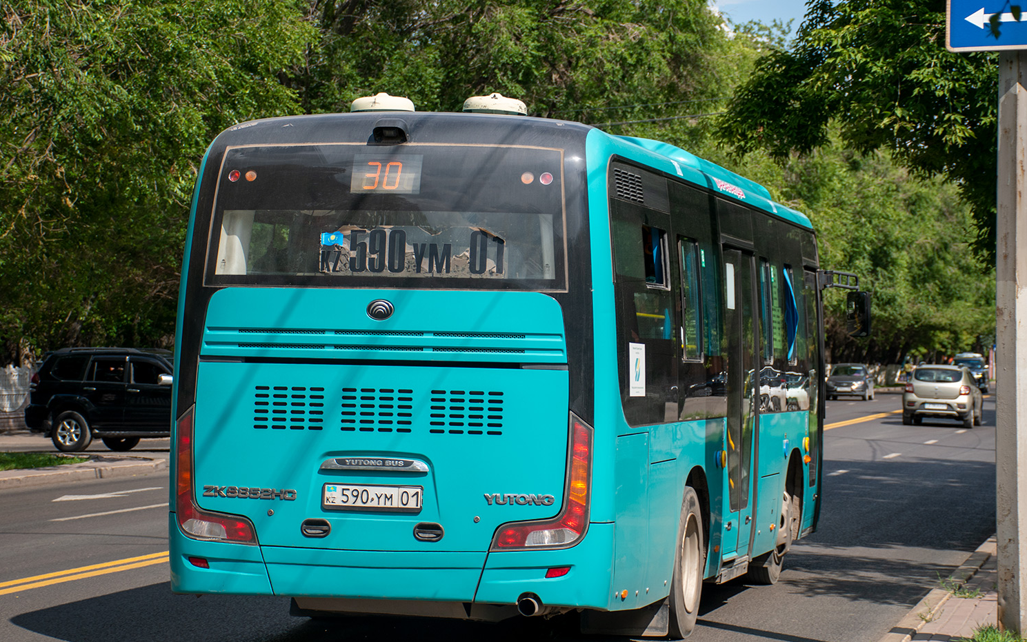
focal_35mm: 77
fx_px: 2155
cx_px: 510
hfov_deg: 26.8
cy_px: 311
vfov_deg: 16.9
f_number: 4.8
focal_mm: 50
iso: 100
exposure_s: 1/640
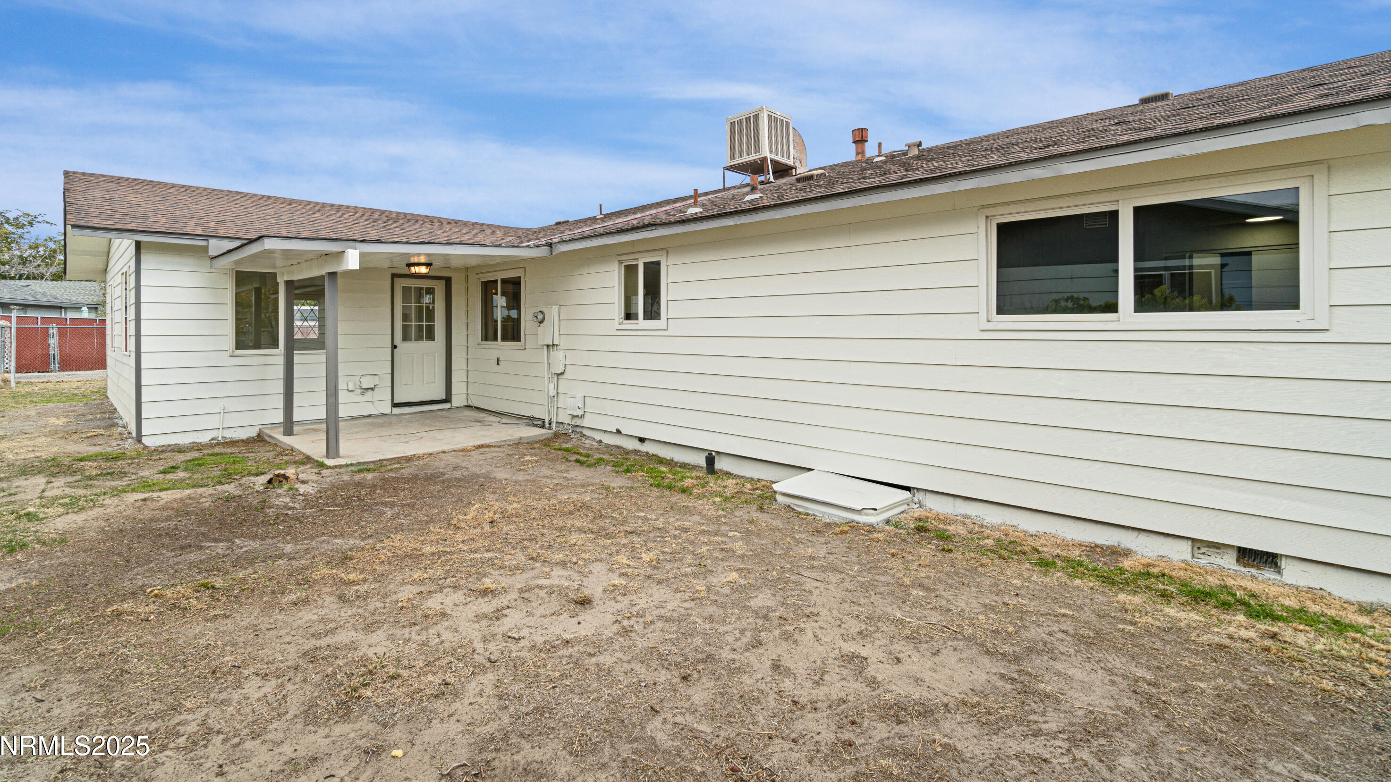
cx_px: 686
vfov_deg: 66.5
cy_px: 317
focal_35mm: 16
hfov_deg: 99.4
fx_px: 590
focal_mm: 10
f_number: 10
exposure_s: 1/15
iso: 100
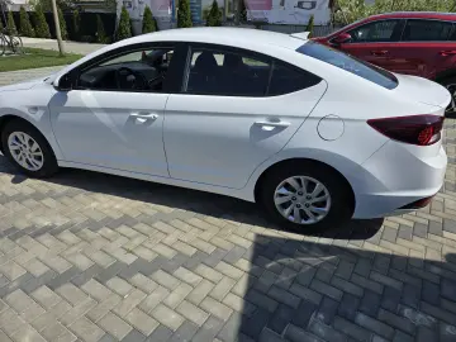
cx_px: 228
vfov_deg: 58.9
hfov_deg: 73.9
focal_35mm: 23
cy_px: 171
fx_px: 303
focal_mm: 6.3
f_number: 1.7
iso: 12
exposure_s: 1/1078
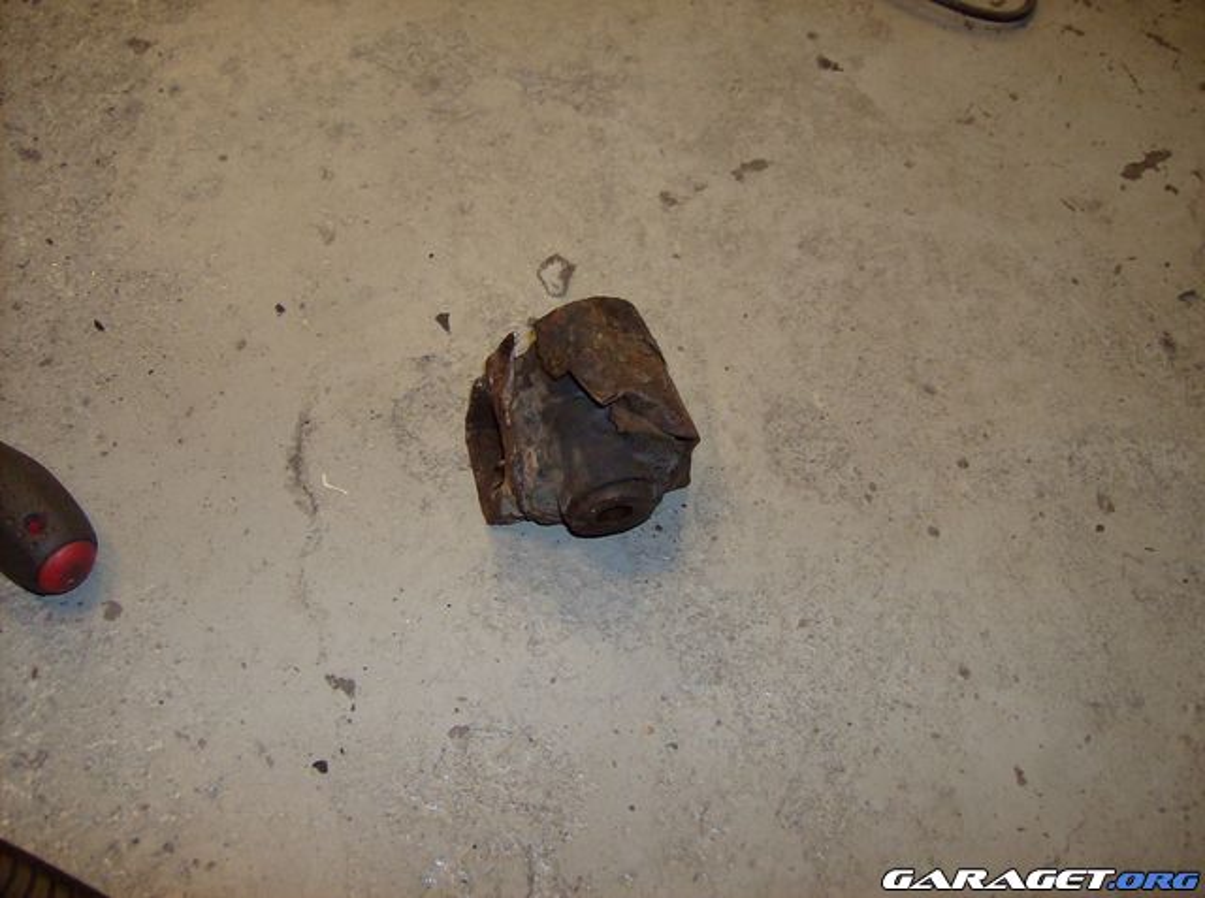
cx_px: 602
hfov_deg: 51.5
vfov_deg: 39.5
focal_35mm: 36
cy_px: 449
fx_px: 1250
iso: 200
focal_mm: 6
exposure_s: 1/60
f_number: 2.8
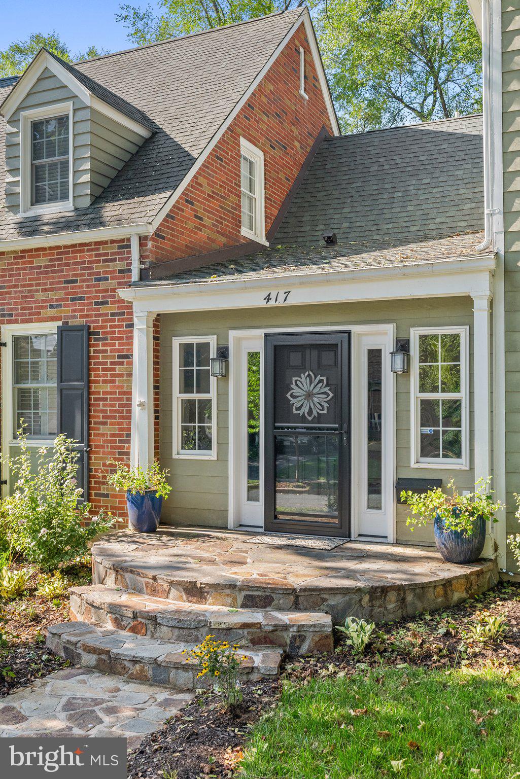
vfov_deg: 54.4
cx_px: 260
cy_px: 390
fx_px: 758
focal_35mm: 35
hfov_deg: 37.9
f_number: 8
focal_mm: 35
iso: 640
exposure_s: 1/250
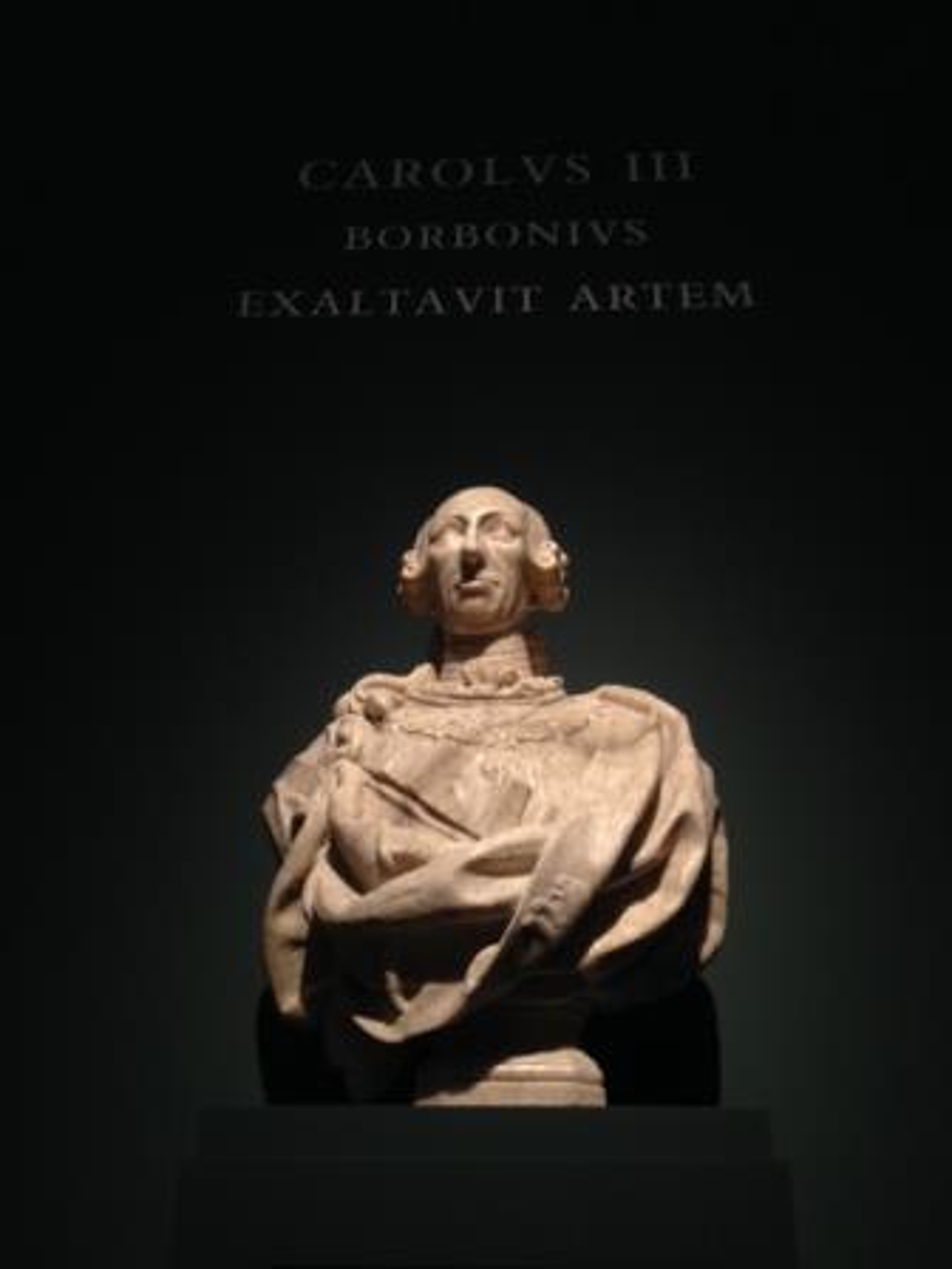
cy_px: 634
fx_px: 1210
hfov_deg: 42.9
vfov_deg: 55.4
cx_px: 476
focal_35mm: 33
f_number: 2.4
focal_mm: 4.12
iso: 125
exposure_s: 1/20
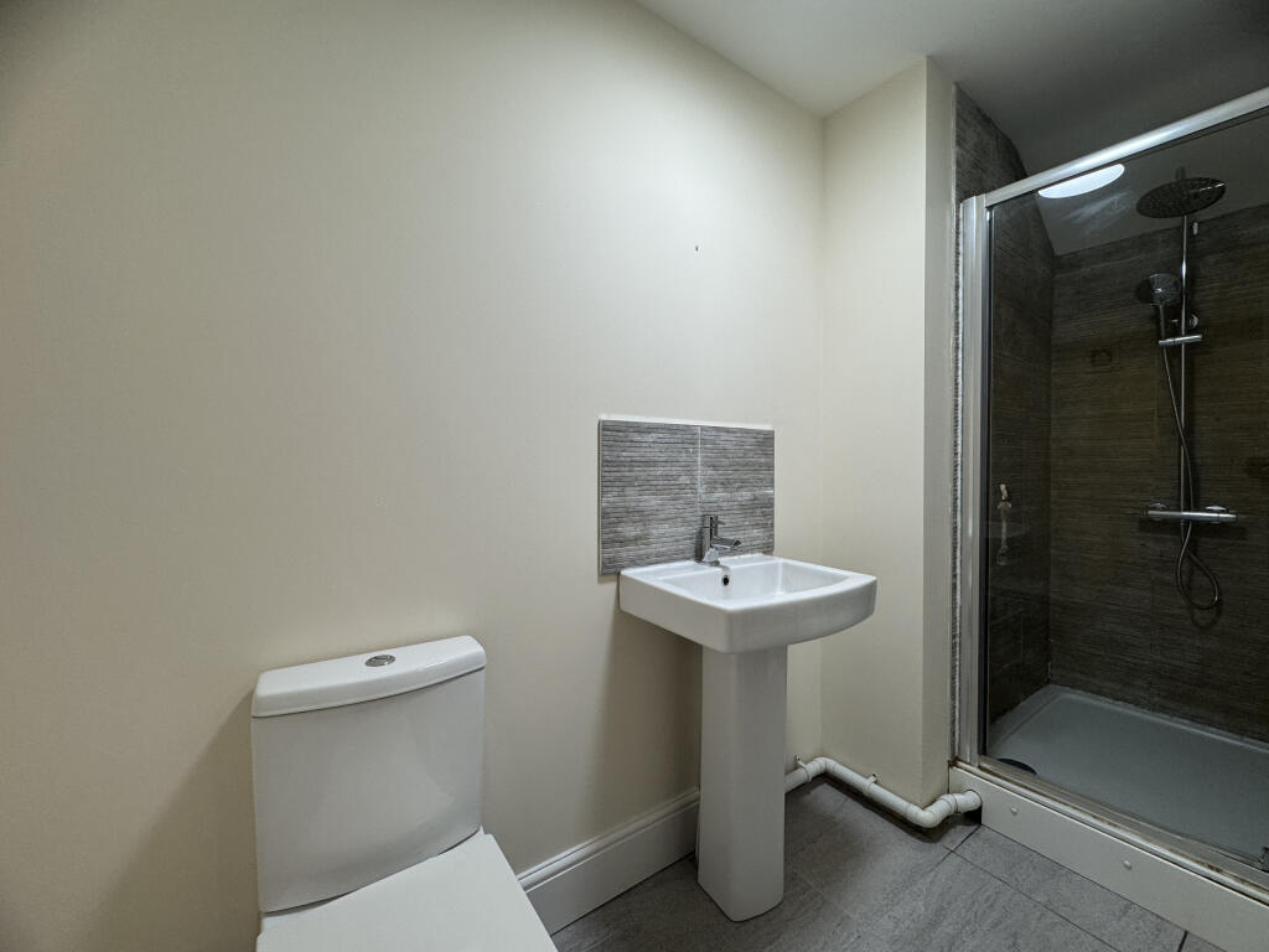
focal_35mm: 14
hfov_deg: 102.1
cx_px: 634
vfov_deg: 85.7
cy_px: 476
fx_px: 513
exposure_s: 1/100
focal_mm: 2.22
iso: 125
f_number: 2.2
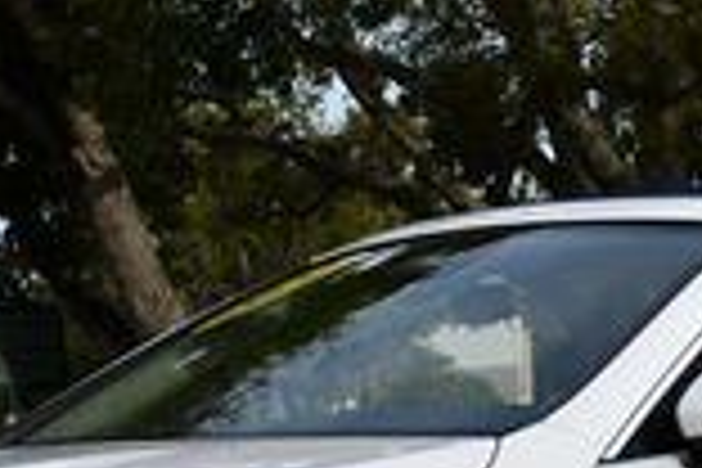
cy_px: 450
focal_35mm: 181
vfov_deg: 7.6
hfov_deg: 11.4
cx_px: 392
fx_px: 3529
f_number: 9
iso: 100
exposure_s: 1/320
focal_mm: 22
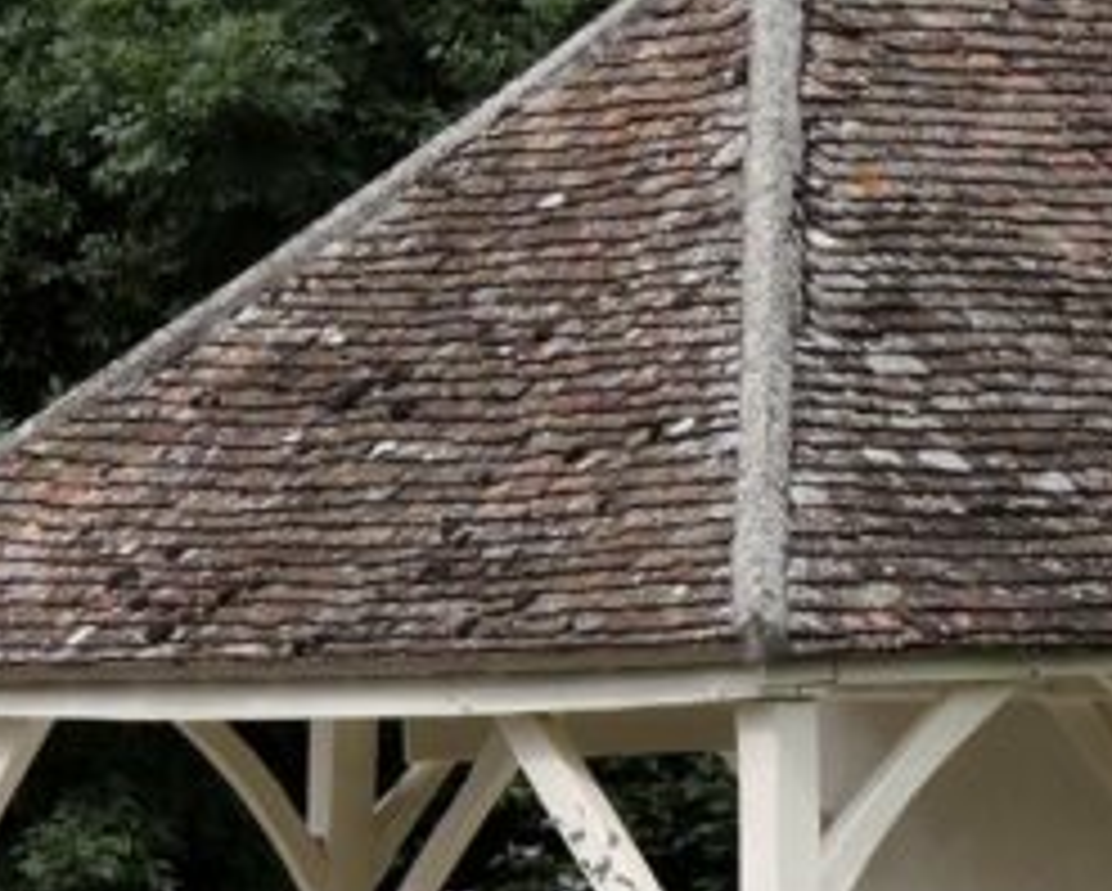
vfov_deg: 8.8
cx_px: 1342
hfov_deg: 10.8
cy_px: 713
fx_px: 5797
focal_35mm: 176
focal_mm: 12.5
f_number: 2.8
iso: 80
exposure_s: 1/500
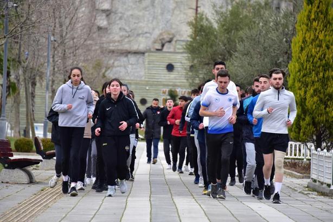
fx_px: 1851
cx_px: 166
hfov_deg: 10.3
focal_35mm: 200
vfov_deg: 6.9
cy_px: 111
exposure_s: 1/1000
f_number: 5.6
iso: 2000
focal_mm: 200
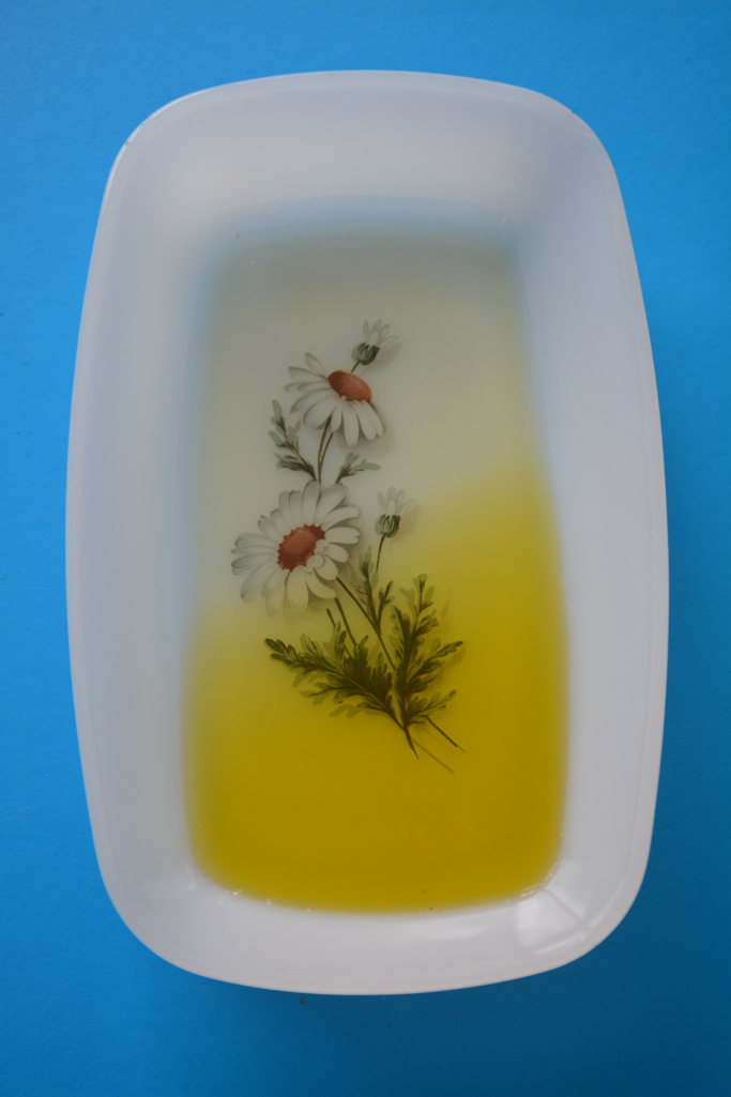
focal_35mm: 78
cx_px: 366
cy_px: 548
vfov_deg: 26.0
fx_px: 2376
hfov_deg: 17.5
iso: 640
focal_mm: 52
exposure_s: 1/320
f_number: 7.1
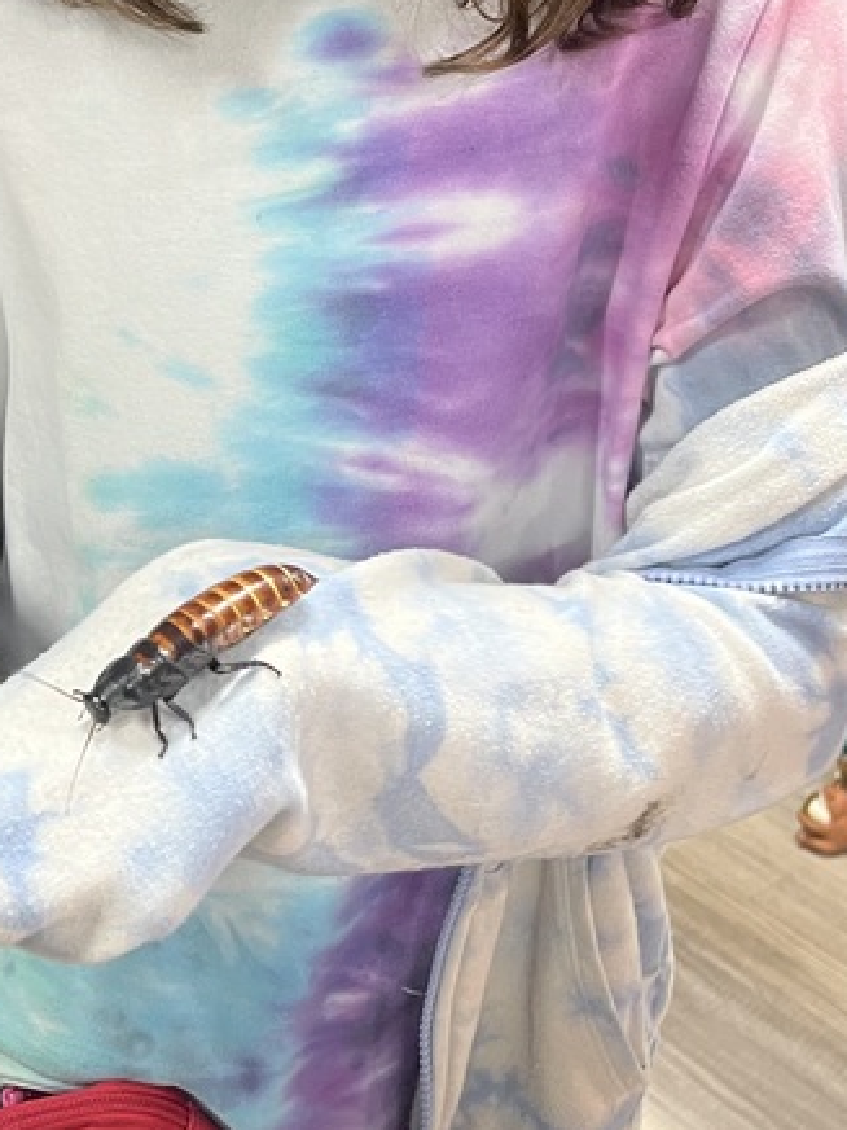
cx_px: 334
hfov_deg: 24.0
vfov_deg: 31.2
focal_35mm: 61
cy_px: 295
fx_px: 1990
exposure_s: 1/60
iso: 160
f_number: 1.6
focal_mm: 5.1
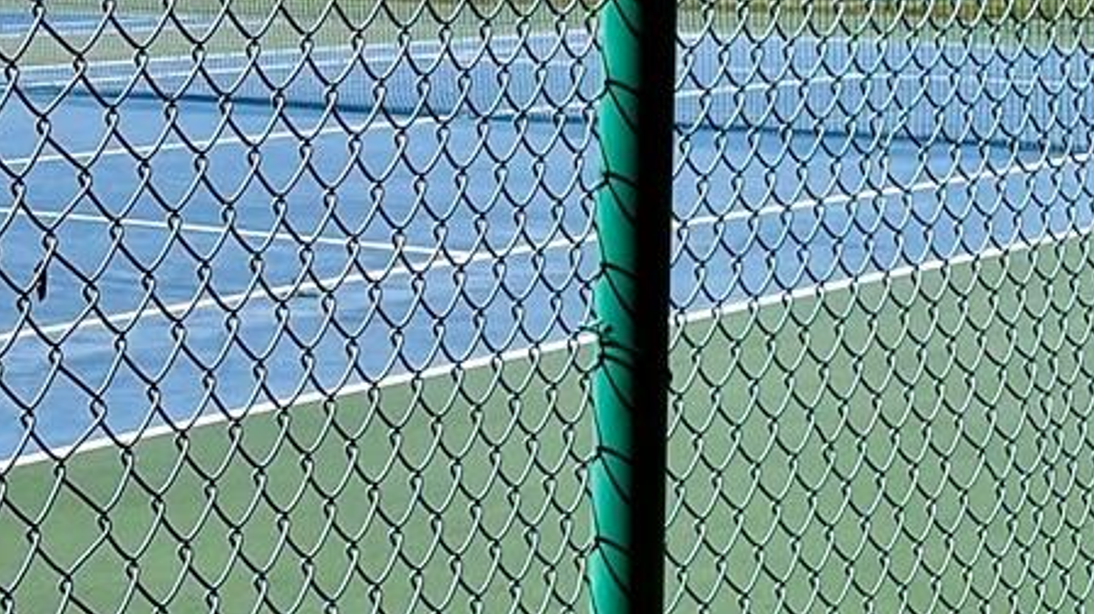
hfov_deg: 20.2
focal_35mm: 101
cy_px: 212
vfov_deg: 12.0
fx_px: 2928
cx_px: -122
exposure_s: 1/3300
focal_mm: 4.2
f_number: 1.6
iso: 32
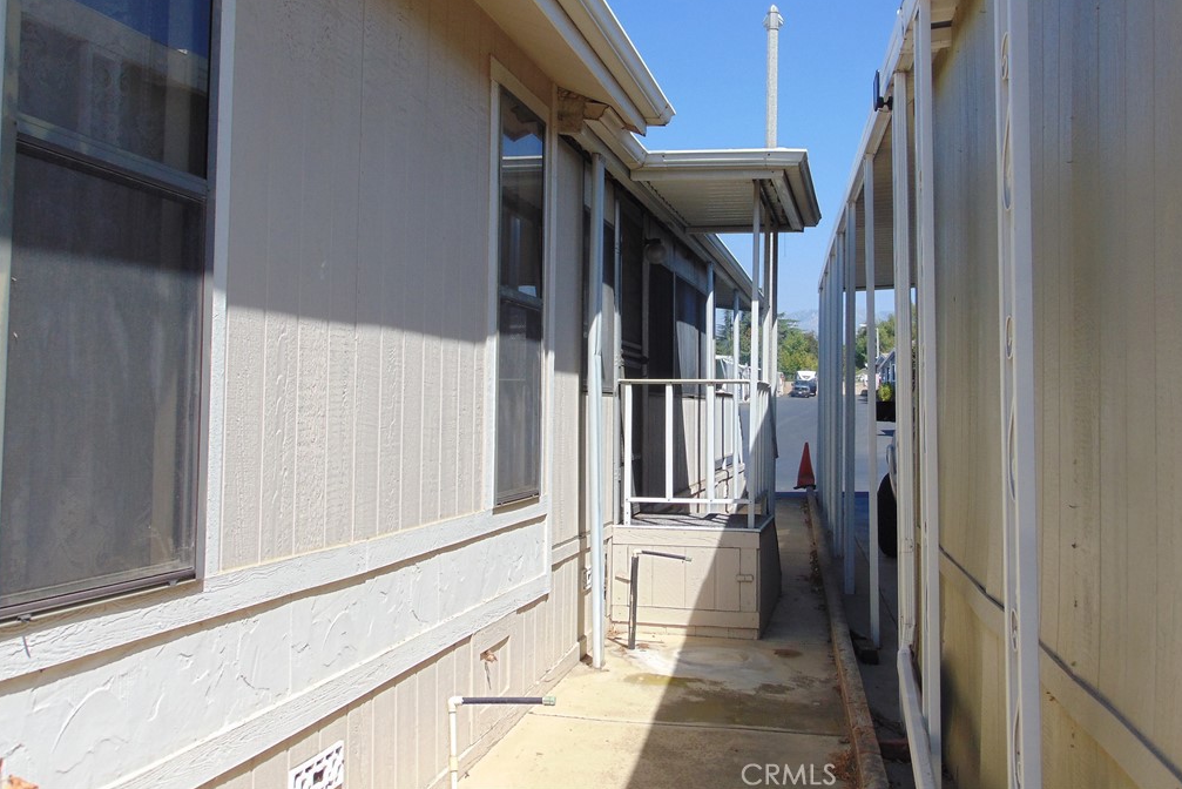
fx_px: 1215
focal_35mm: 37
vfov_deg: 35.9
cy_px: 340
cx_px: 593
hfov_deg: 51.9
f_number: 8.3
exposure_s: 1/160
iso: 80
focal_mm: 6.3
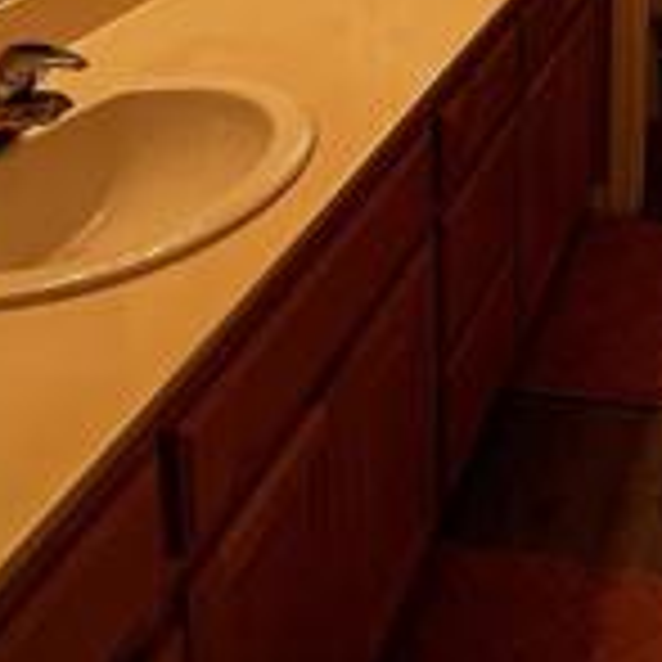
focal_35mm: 50
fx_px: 1082
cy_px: -189
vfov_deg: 28.3
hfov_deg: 30.4
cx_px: 730
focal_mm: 1.57
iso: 200
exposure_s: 1/60
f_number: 1.8
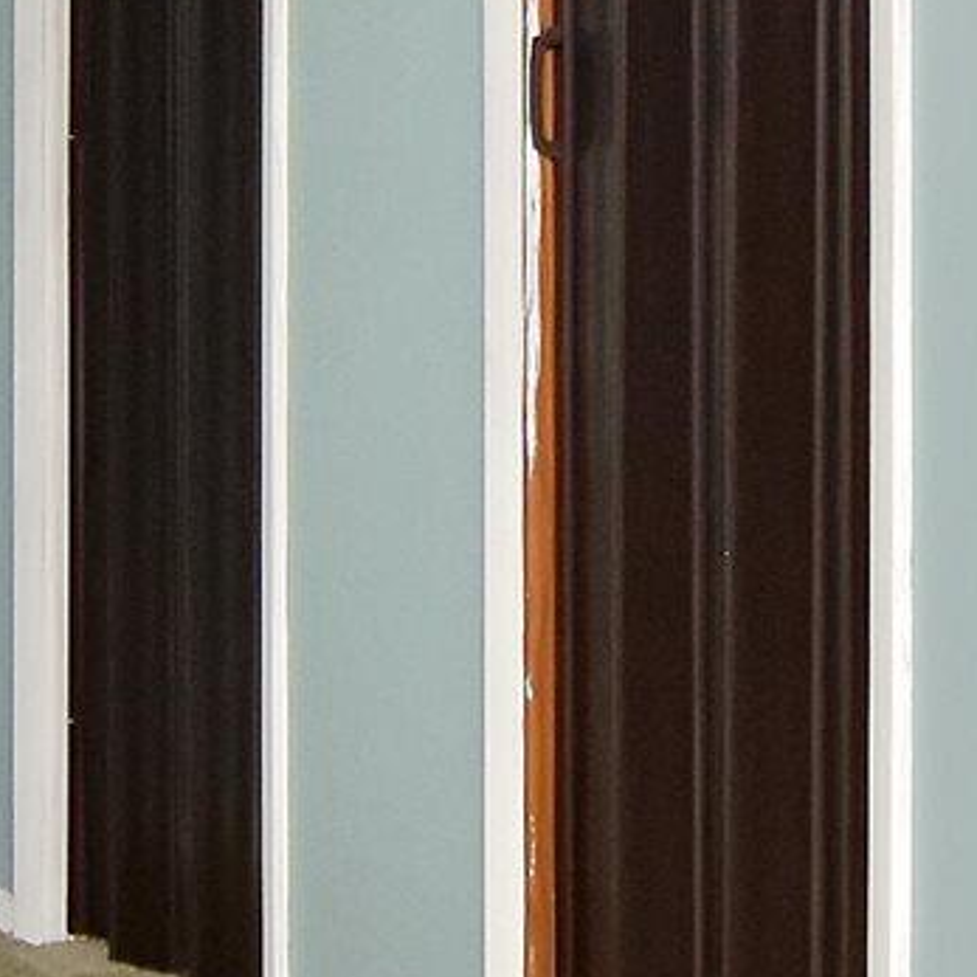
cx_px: 918
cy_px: 144
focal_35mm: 113
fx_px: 3608
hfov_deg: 15.2
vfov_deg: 15.3
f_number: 4
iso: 500
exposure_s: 1/160
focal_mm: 10
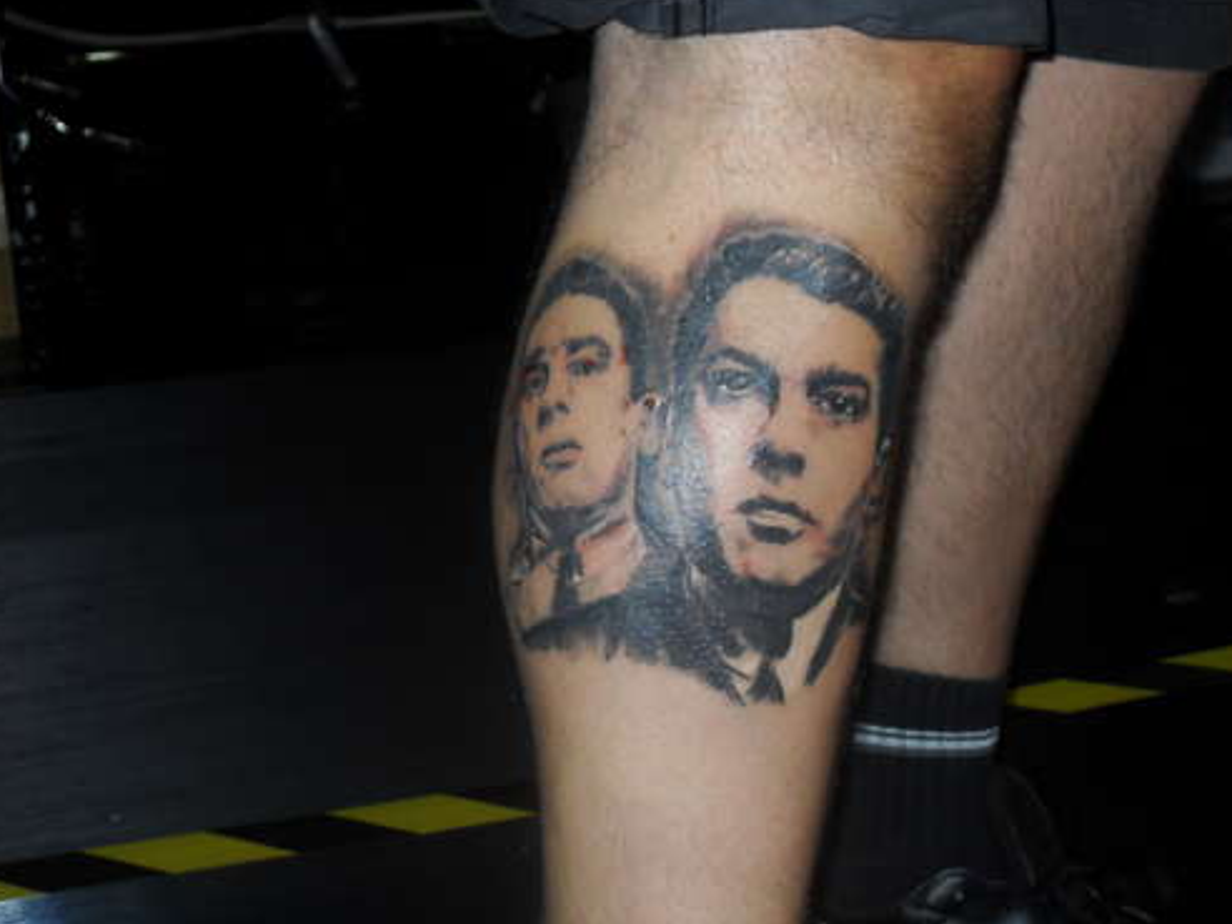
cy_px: 468
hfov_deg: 27.0
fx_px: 2563
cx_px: 656
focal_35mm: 72
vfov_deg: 20.4
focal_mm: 10.1
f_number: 3.7
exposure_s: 1/60
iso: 100
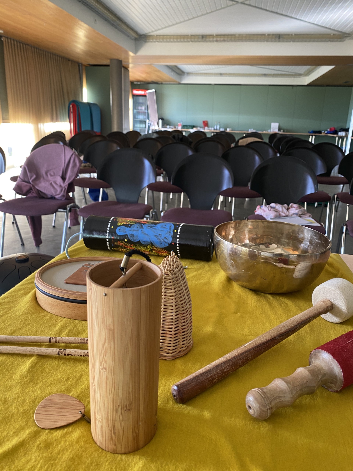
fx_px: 354
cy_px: 236
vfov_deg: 67.3
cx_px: 176
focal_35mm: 26
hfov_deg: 53.1
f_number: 1.8
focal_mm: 4.25
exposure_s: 1/64
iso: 125
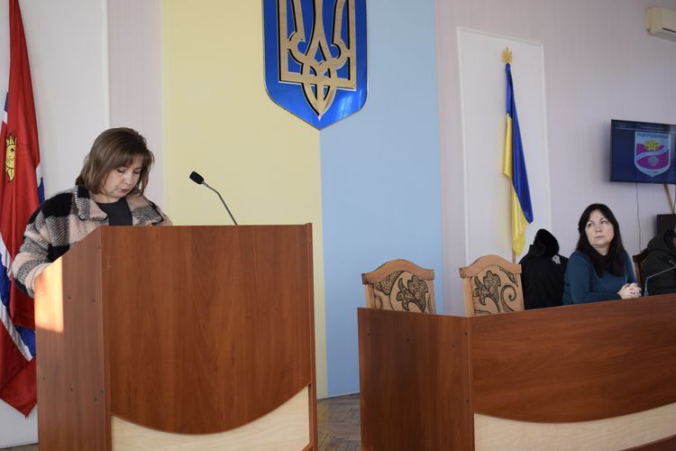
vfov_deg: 31.9
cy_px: 226
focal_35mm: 42
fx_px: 789
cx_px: 338
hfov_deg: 46.4
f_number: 5.6
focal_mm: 28
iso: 400
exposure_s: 1/125
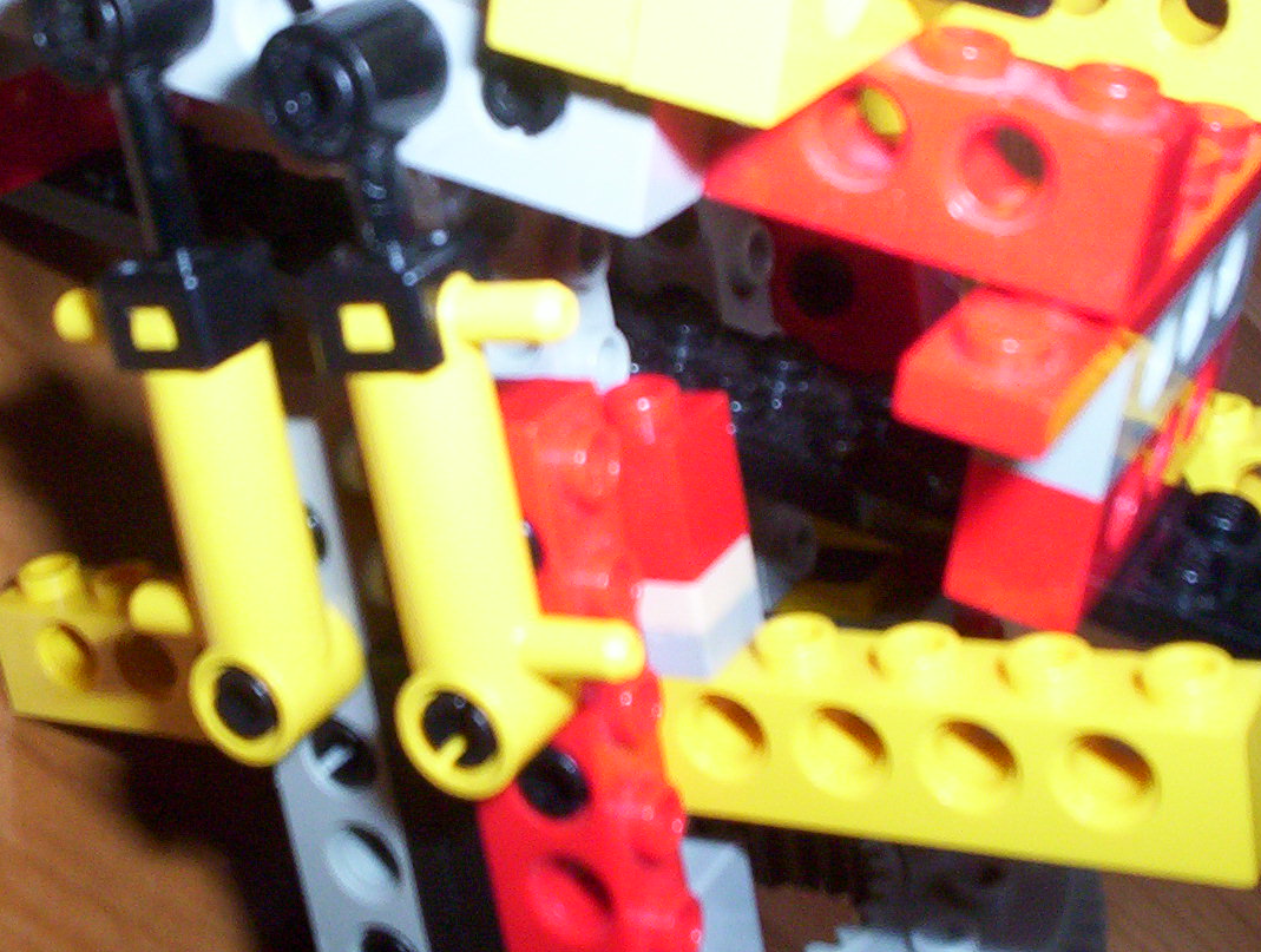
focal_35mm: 58
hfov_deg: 33.0
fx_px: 2118
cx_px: 472
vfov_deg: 25.3
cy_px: 377
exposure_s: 1/60
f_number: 4.5
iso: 140
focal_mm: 4.99
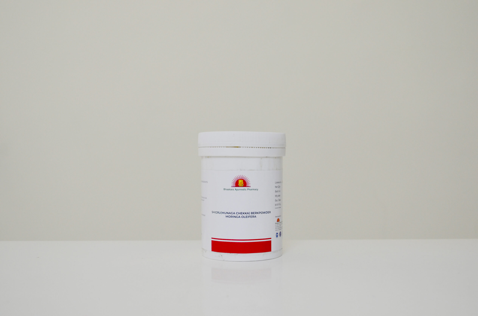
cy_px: 158
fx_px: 557
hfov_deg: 46.5
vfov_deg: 31.8
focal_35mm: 42
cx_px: 239
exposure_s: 1/40
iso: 800
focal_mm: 28
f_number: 4.5
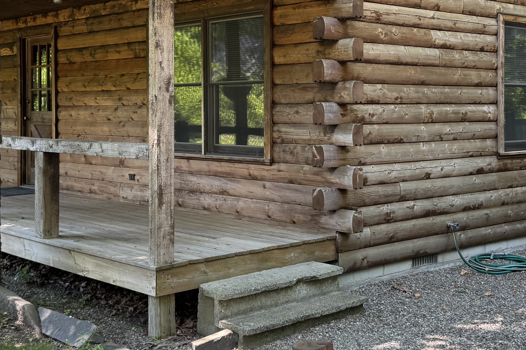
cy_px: 101
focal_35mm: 53
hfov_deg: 37.5
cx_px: 282
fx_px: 774
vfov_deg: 25.3
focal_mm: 6.76
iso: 80
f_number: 1.78
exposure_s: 1/121
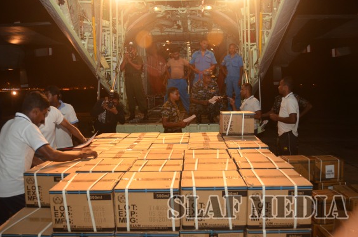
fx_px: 317
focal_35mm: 32
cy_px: 119
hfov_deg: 58.8
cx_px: 185
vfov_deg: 40.9
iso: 800
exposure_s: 1/40
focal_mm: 20
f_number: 3.5
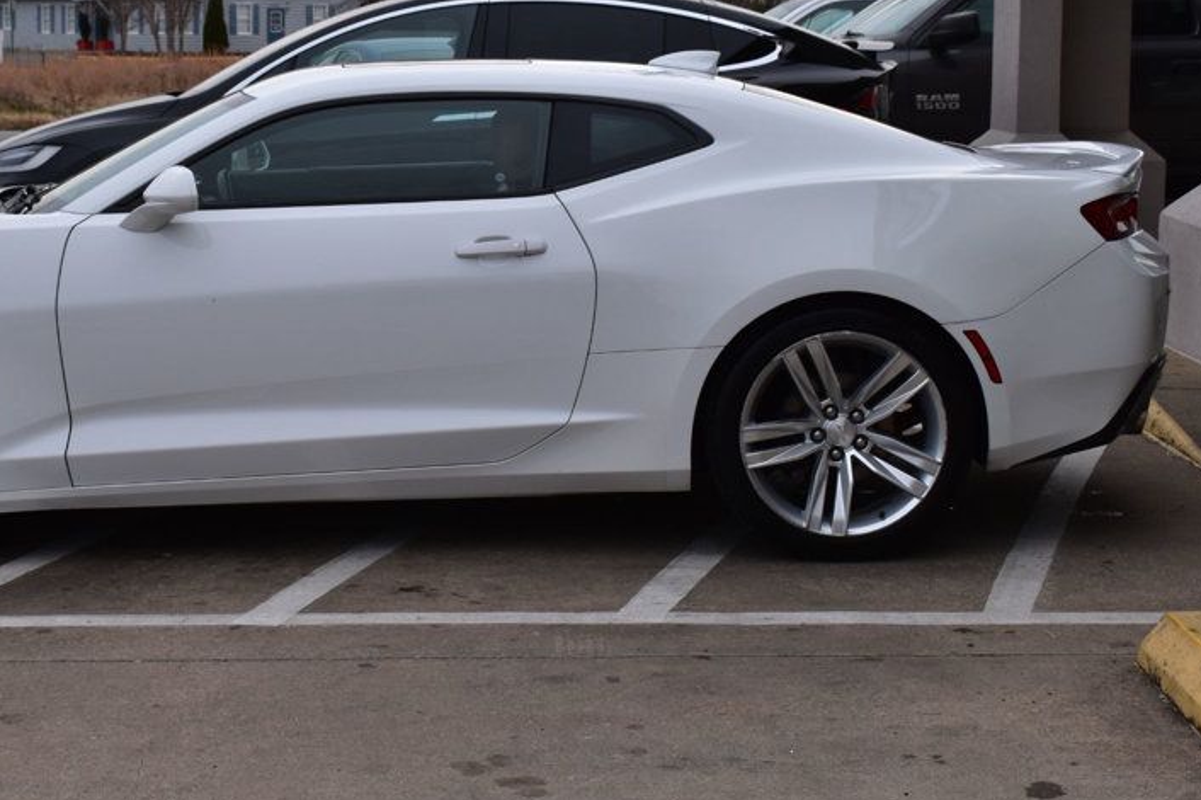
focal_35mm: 74
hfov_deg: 27.1
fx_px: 2467
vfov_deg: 18.4
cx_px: 367
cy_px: 274
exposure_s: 1/320
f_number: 10
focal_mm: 34
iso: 400
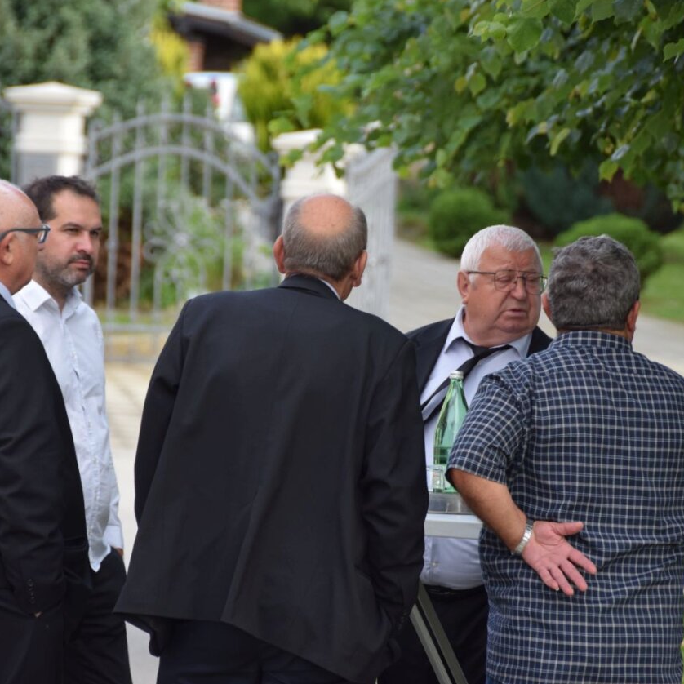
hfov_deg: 5.4
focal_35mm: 326
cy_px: 341
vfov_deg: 5.4
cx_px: 342
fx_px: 7288
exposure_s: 1/250
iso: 500
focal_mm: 170
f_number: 5.6
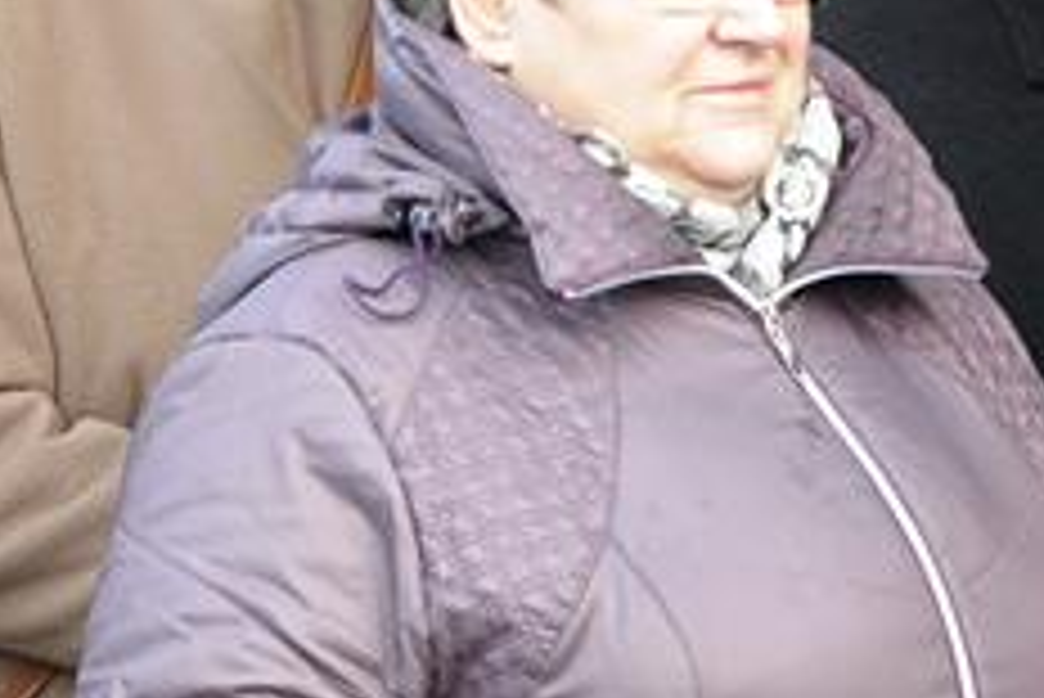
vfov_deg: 2.4
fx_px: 16709
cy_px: 259
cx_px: 1390
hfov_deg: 3.6
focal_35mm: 576
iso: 1600
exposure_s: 1/125
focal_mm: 105
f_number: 8
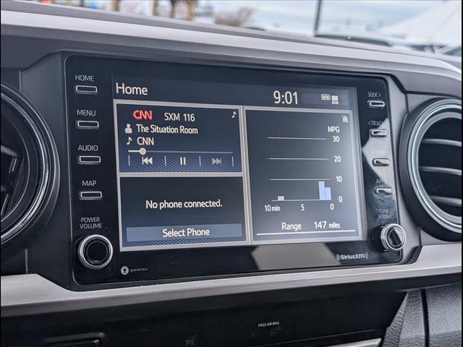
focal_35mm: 49
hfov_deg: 38.9
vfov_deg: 29.7
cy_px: 174
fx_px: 655
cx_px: 232
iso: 122
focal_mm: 6.9
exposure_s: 1/400
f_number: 1.68
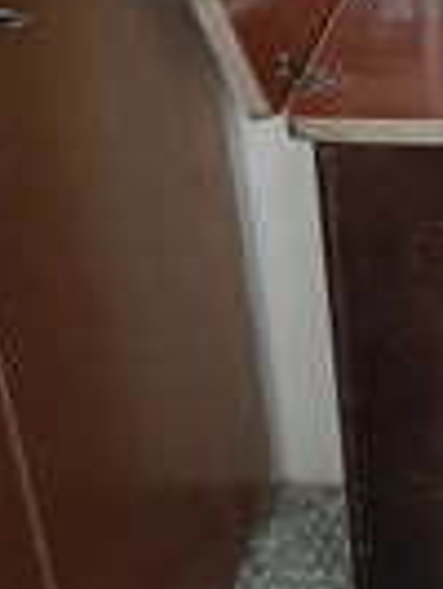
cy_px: -27
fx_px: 1278
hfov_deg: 17.8
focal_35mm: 75
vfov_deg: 24.5
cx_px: 651
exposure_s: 1/20
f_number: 1.9
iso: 319
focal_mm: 6.04
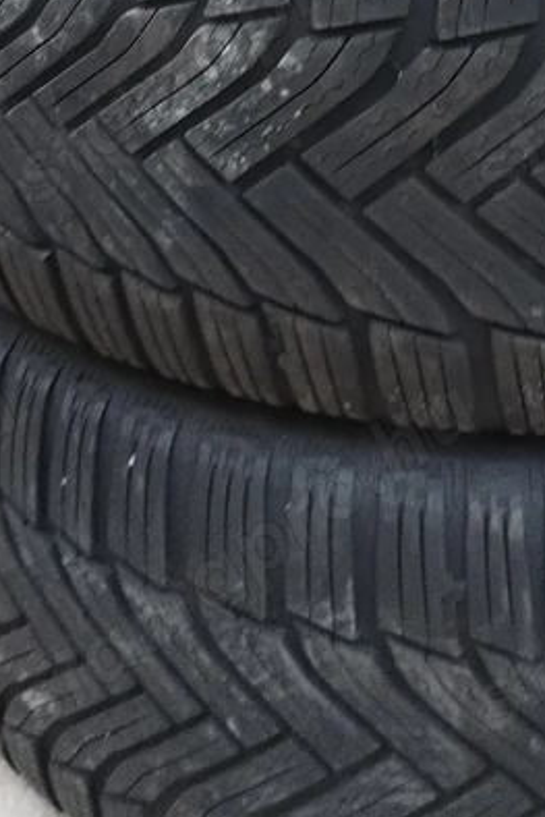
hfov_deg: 13.3
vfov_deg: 18.0
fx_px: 2314
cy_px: -388
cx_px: 516
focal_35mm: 102
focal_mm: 4.75
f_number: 1.8
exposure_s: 1/24
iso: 624
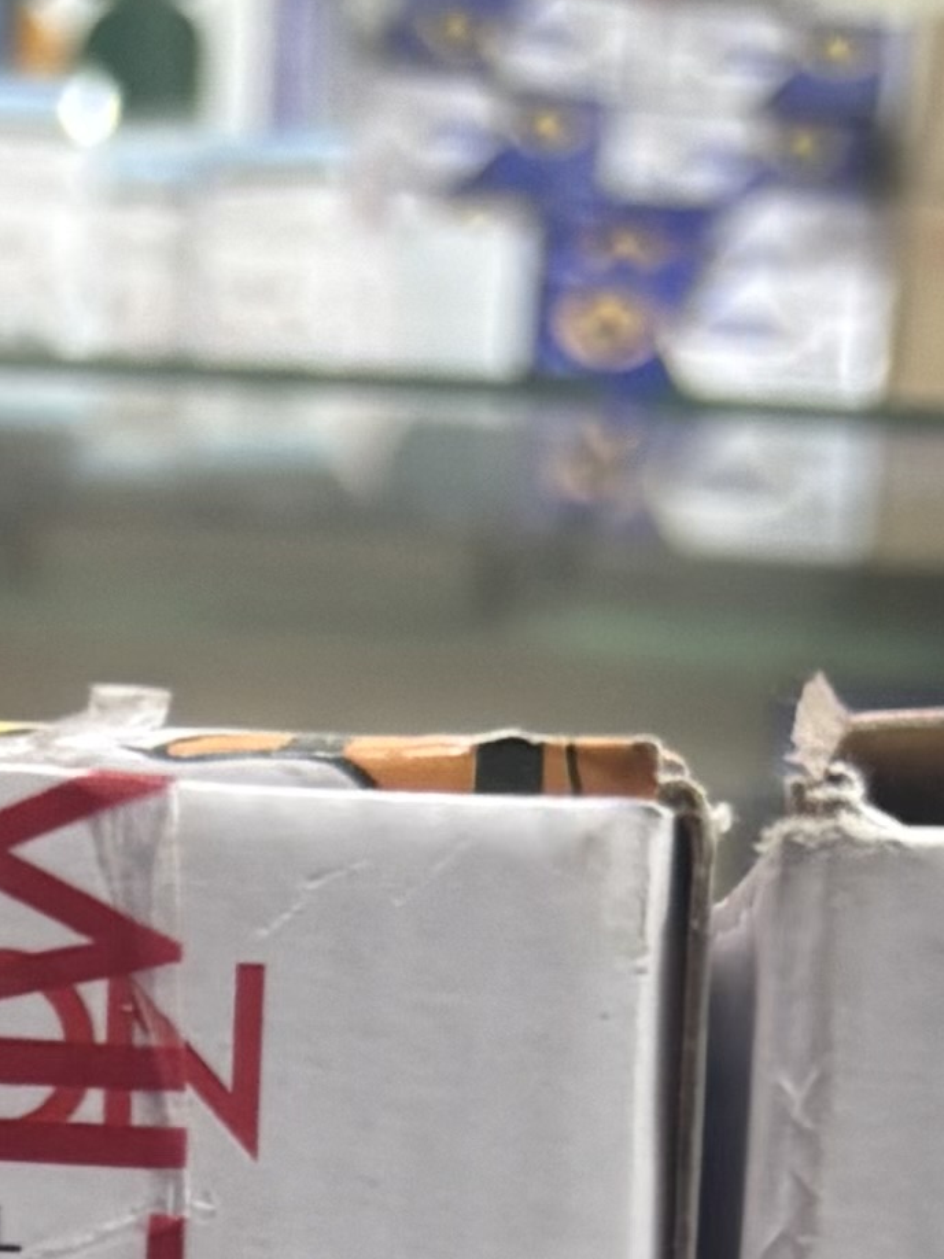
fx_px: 5889
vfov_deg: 9.9
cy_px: 3467
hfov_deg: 9.1
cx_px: 173
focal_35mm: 162
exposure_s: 1/50
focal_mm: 5.96
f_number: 1.6
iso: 100
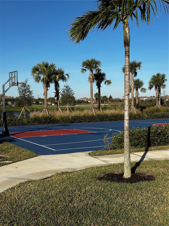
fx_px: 312
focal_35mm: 48
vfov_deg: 39.7
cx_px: 84
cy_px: 113
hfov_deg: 30.3
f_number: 1.78
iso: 64
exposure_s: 1/5882
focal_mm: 6.86
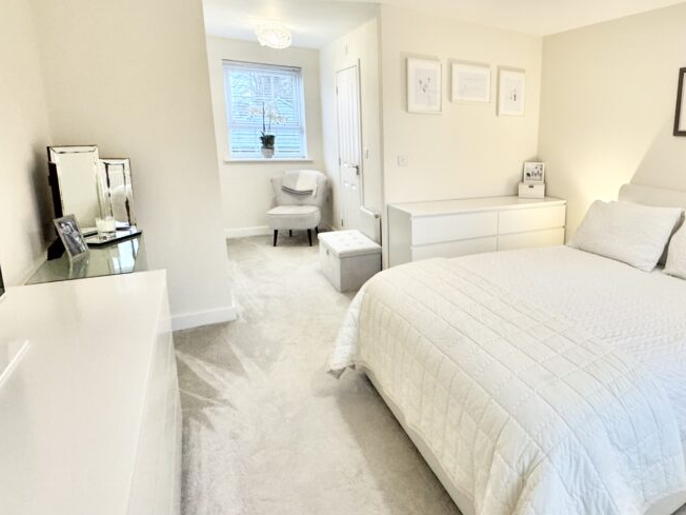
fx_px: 436
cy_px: 219
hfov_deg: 72.0
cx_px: 501
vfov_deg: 60.8
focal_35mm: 22
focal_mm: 2.22
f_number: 2.2
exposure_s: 1/99
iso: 250
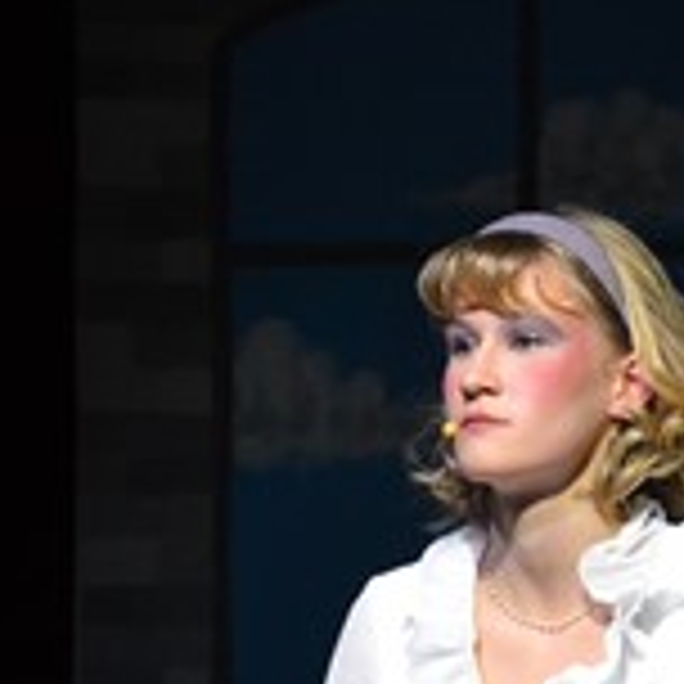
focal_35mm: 293
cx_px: 603
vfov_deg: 6.0
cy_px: 668
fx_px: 6550
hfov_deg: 6.0
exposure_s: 1/60
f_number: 5.3
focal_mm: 70
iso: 2000
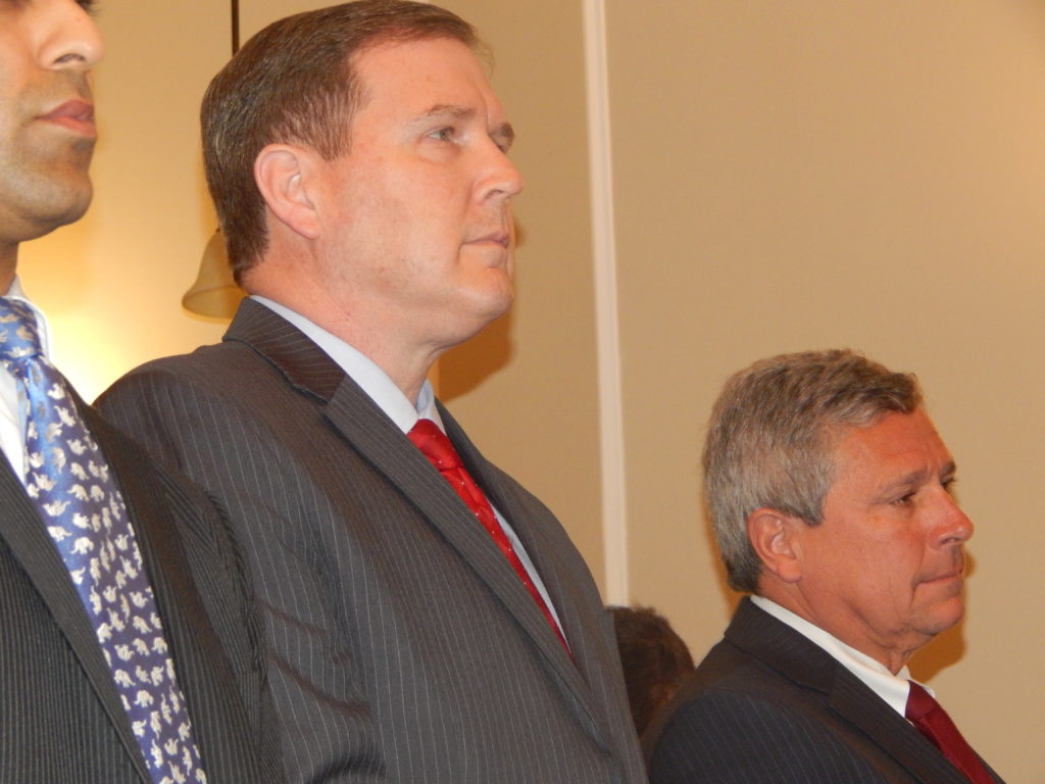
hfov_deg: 14.9
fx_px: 3985
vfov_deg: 11.2
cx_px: 522
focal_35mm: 132
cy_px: 392
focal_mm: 23.4
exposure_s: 1/30
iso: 500
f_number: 4.8
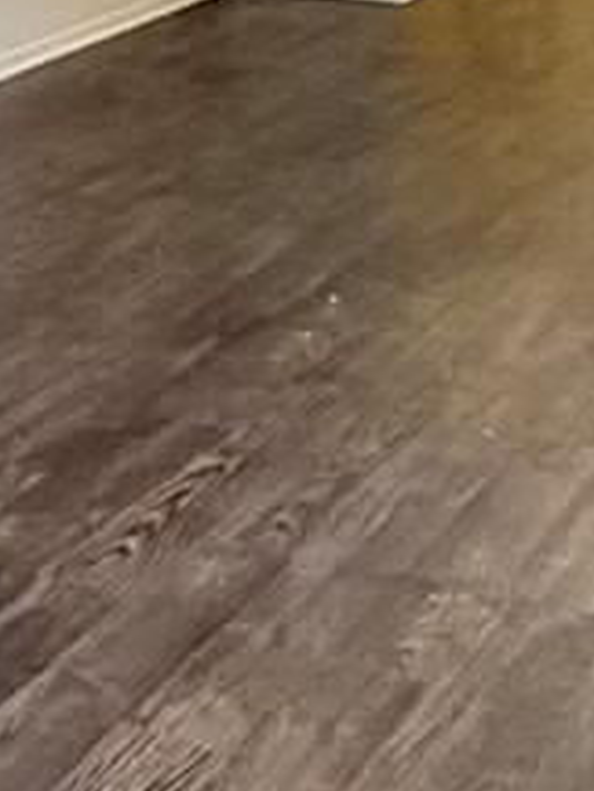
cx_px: -102
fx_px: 2263
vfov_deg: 18.3
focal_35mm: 99
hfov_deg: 14.5
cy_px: -281
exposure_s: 1/120
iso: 320
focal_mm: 2.22
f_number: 2.2
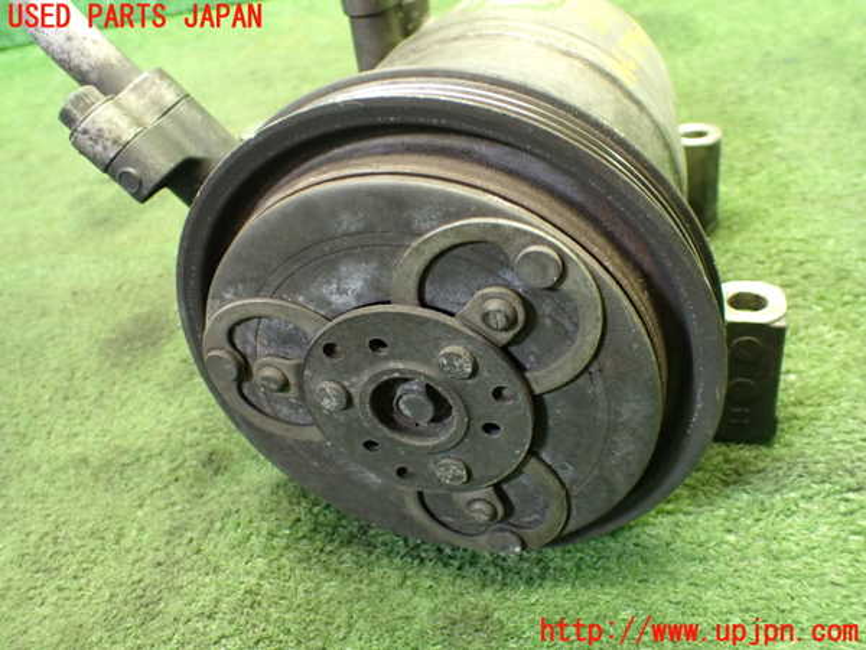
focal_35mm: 30
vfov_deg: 46.8
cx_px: 433
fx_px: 751
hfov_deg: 60.0
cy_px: 325
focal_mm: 5.4
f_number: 2.3
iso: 800
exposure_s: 1/30
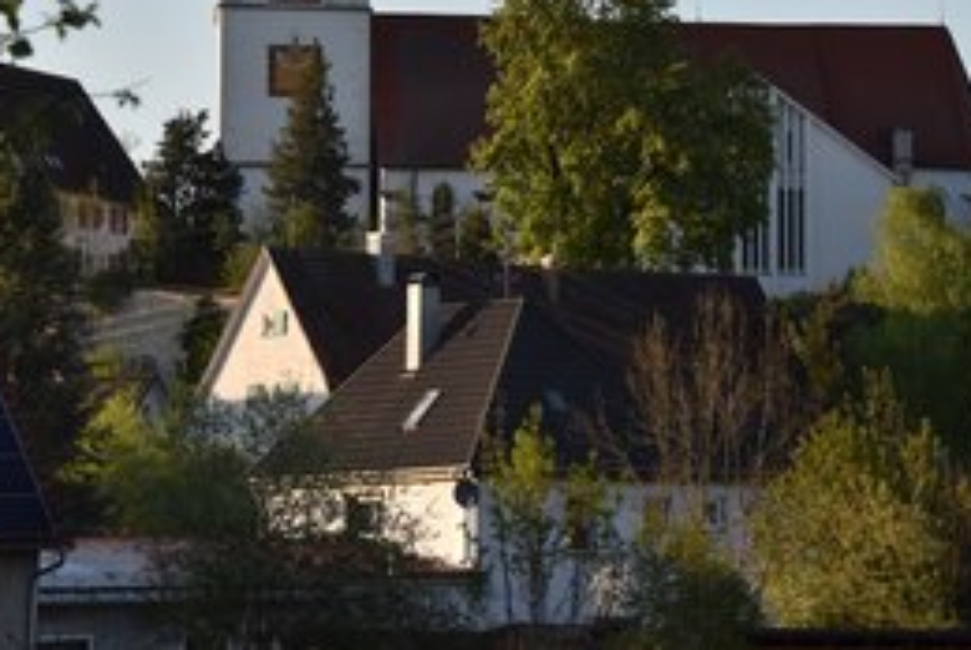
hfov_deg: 11.6
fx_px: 4779
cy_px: 164
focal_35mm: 177
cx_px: 745
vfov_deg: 7.8
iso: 1600
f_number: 8
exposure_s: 1/2500
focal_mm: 100
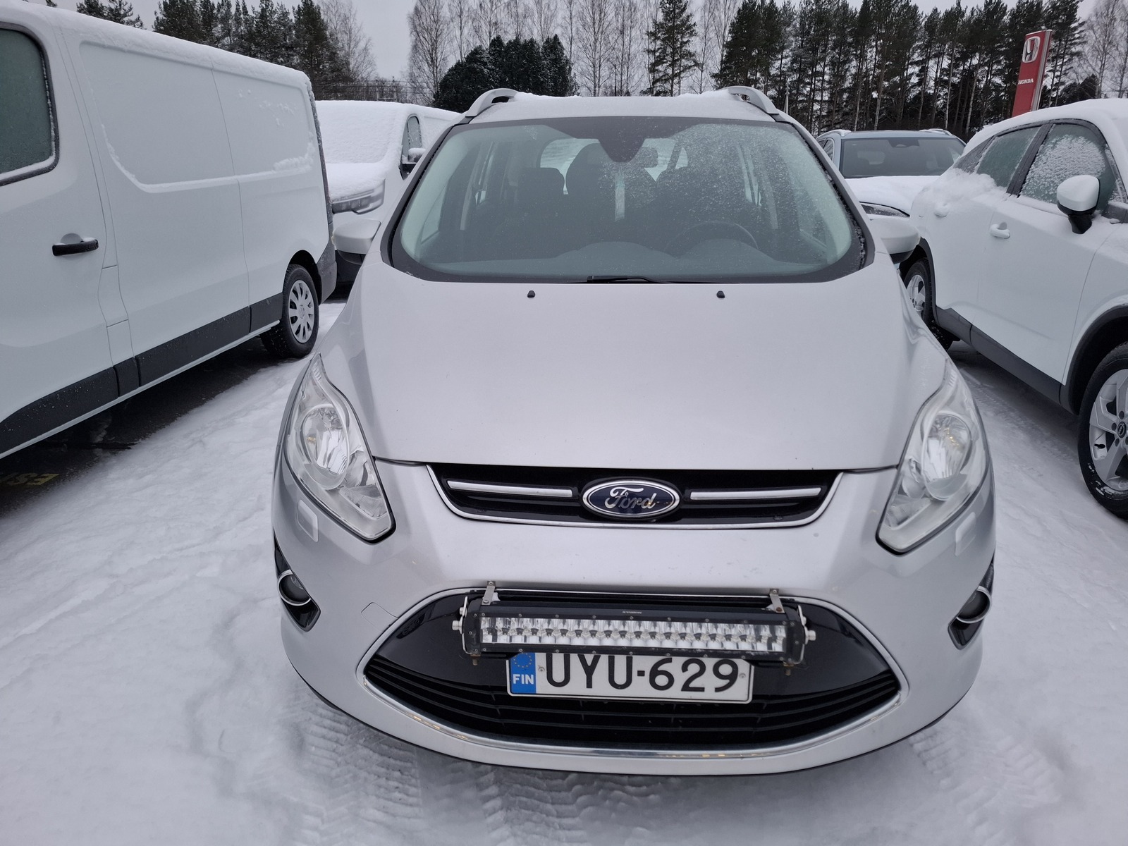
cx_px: 564
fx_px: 749
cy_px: 423
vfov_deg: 58.9
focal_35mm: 23
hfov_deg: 73.9
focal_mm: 5.54
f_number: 1.8
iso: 200
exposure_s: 1/50
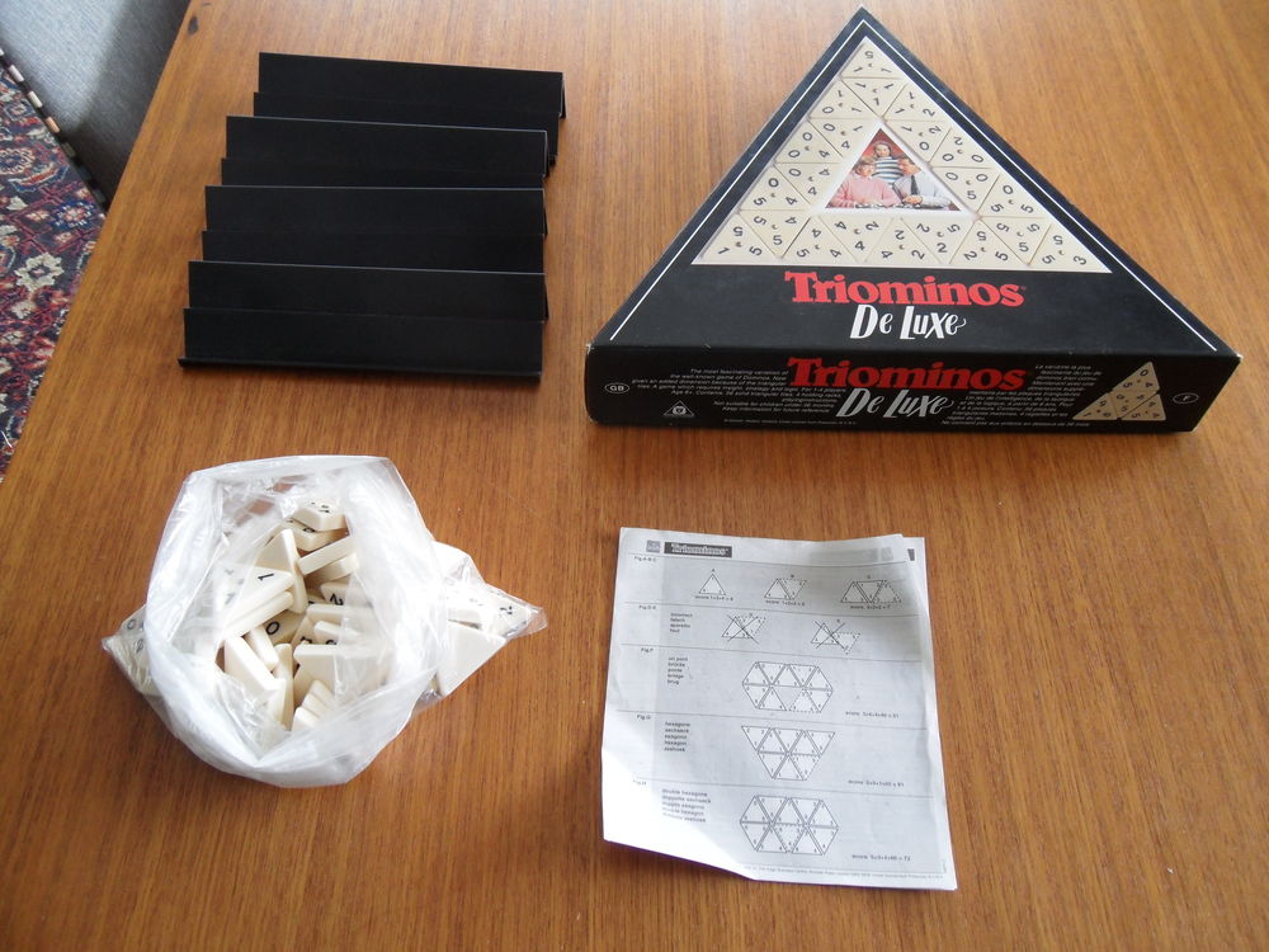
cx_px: 634
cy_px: 476
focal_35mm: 28
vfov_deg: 49.7
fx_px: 1026
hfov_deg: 63.4
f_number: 3.4
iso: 200
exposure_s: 1/30
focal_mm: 5
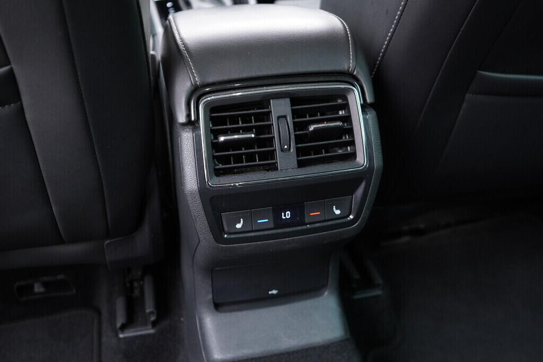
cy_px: 181
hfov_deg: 53.1
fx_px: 543
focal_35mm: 36
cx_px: 272
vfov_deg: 36.9
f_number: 2.8
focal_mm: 24
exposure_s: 1/40
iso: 1000
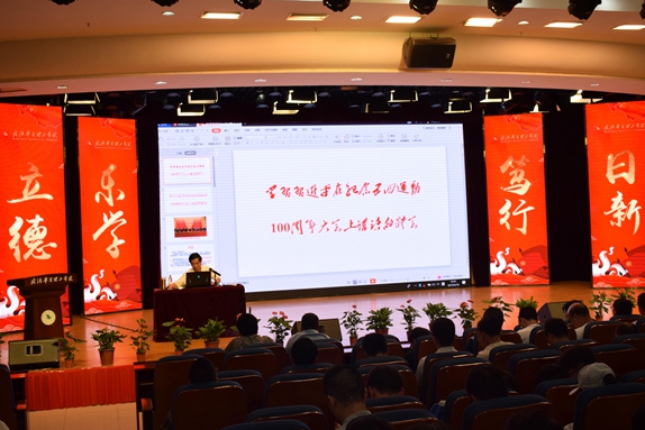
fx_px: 842
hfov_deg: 41.9
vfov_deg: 28.7
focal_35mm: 47
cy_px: 211
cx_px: 322
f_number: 5.6
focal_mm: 30
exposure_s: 1/125
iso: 1000
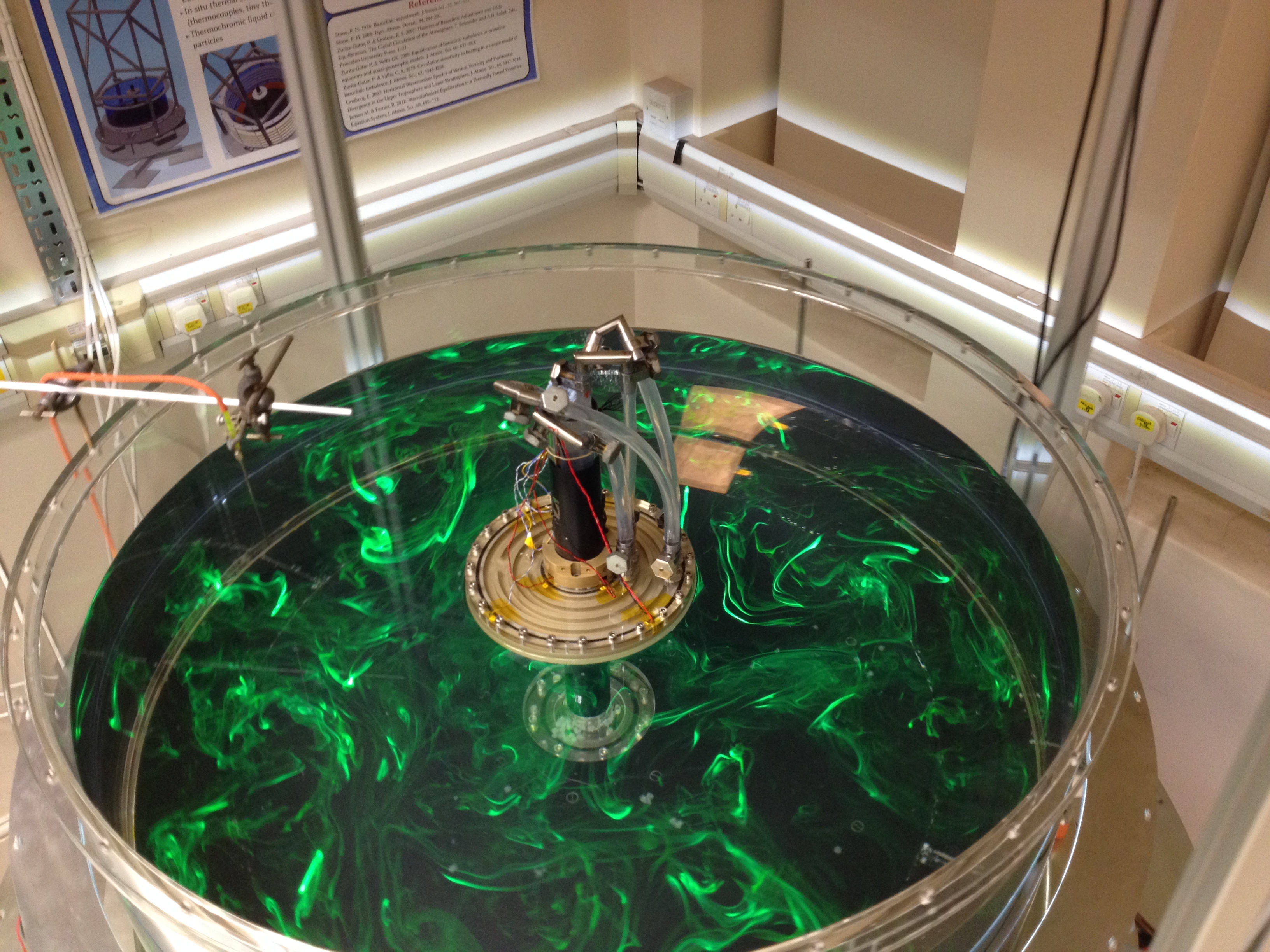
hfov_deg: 52.6
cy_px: 476
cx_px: 635
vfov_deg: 40.7
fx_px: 1284
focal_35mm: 35
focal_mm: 4.28
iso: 160
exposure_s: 1/20
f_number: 2.4
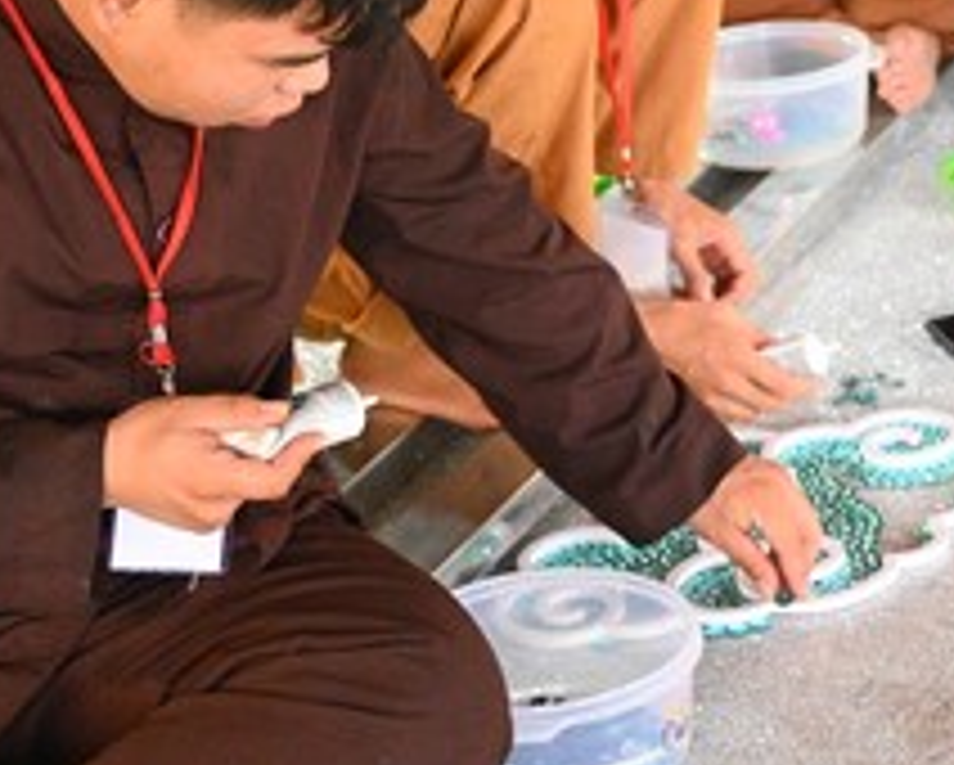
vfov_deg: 14.1
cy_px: 238
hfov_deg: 17.2
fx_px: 3080
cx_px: 972
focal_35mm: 109
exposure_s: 1/125
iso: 10000
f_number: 4
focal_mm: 38
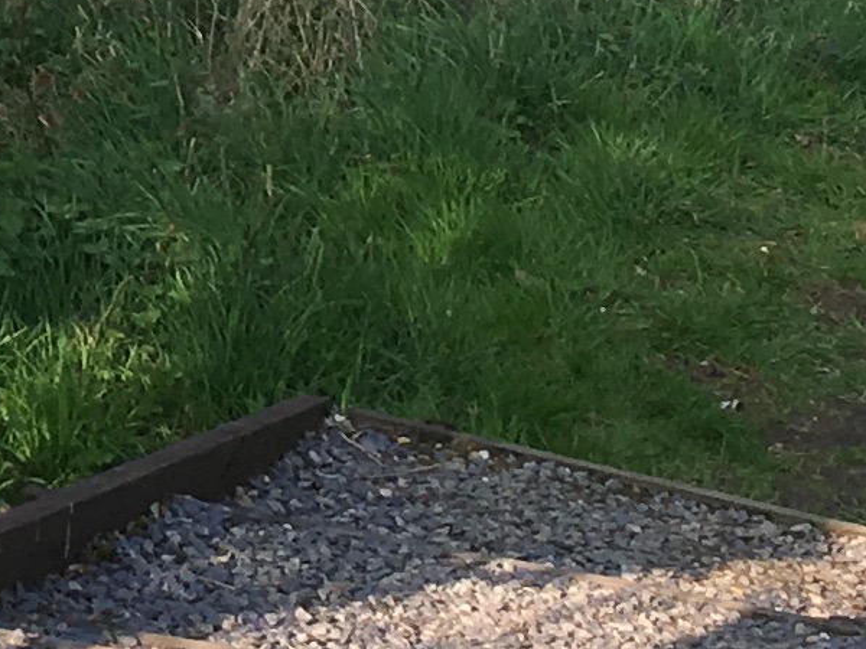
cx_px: -564
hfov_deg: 9.7
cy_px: -689
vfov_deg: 7.3
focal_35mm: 195
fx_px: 4878
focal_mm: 4.15
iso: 25
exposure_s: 1/358
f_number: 2.2
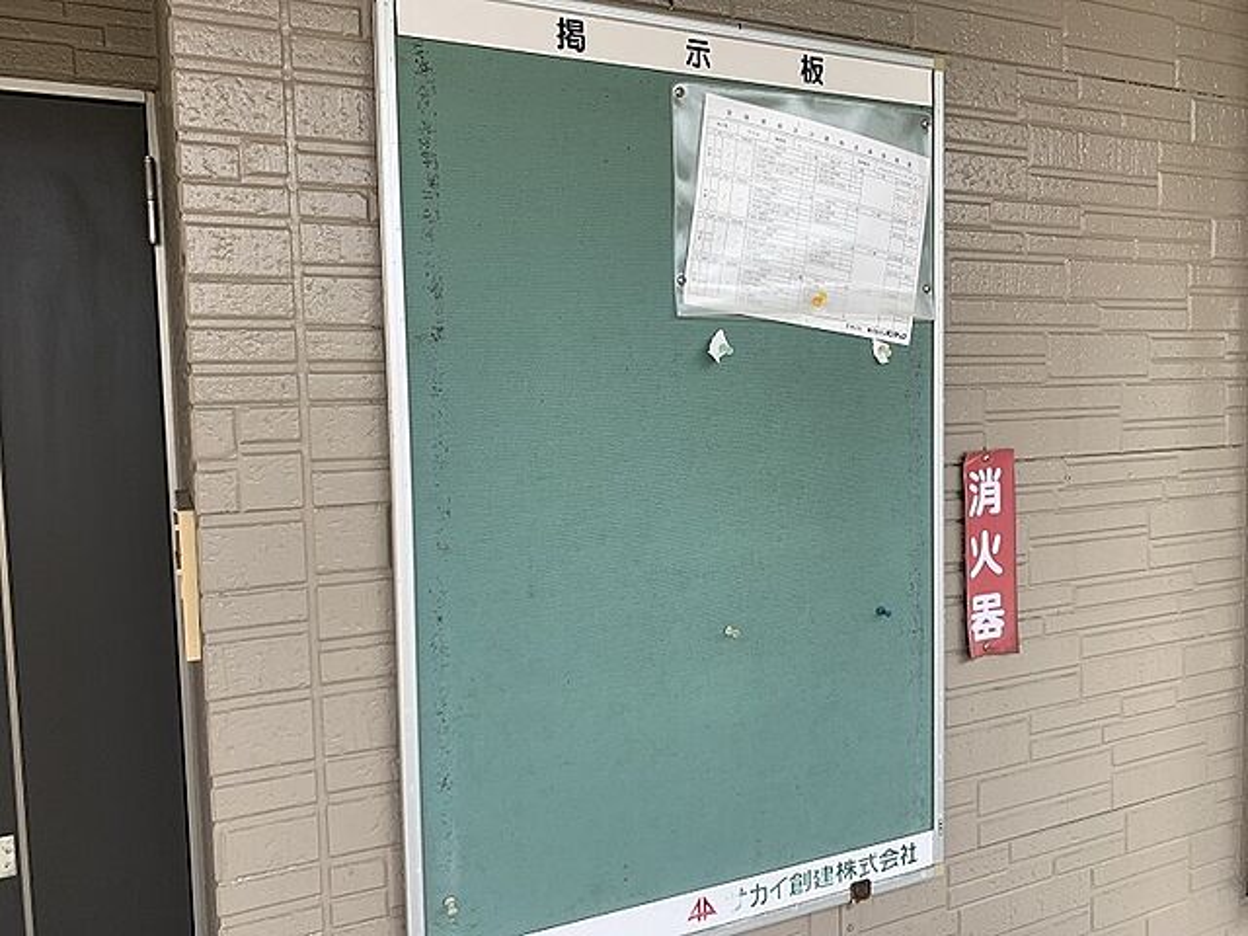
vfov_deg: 53.1
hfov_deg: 67.3
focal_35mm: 26
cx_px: 624
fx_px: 937
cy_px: 468
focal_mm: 4.25
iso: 25
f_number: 1.8
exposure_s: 1/404
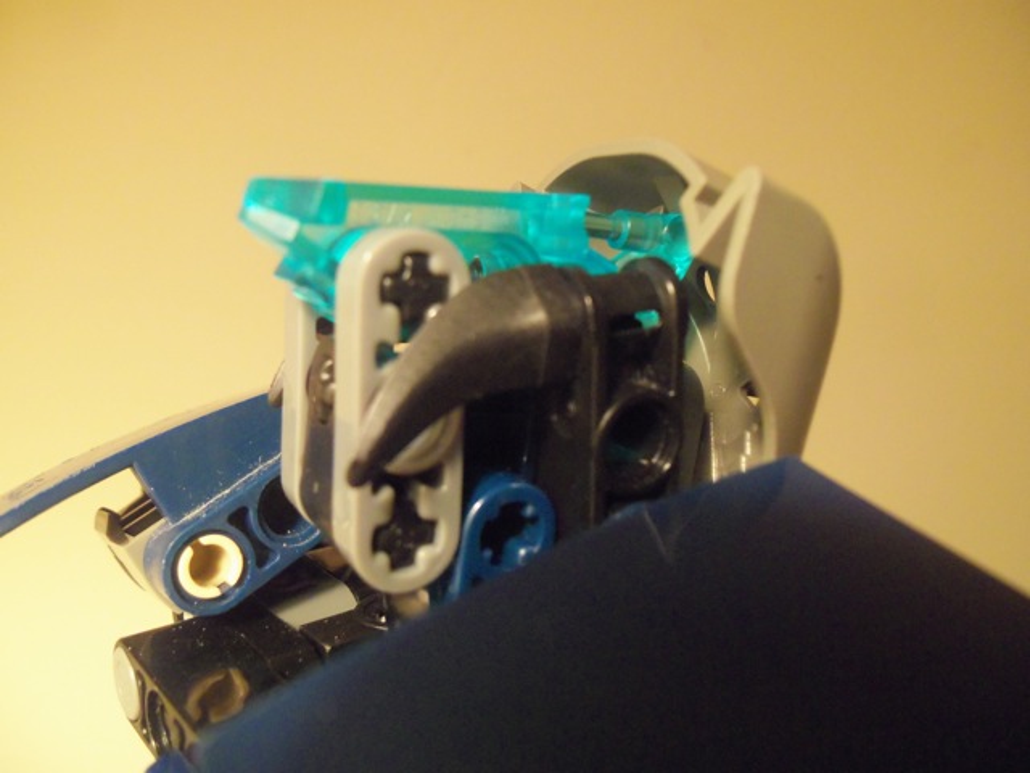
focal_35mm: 29
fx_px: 863
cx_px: 515
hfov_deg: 61.7
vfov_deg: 48.2
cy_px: 386
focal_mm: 5.2
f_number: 3.4
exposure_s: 1/25
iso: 400
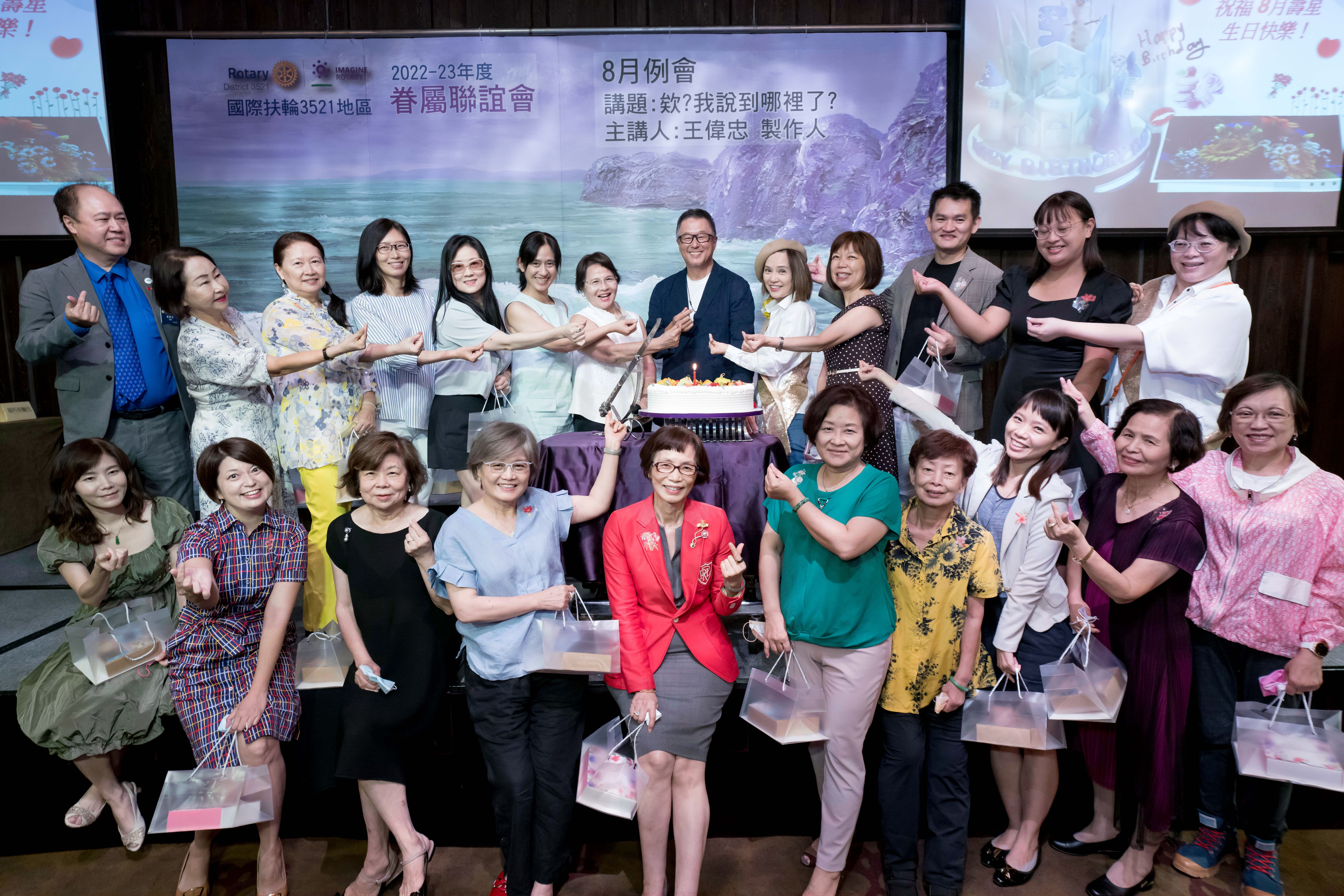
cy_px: 448
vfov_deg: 61.9
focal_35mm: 20
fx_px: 747
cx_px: 672
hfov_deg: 84.0
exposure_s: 1/100
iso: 4000
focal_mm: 20
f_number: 5
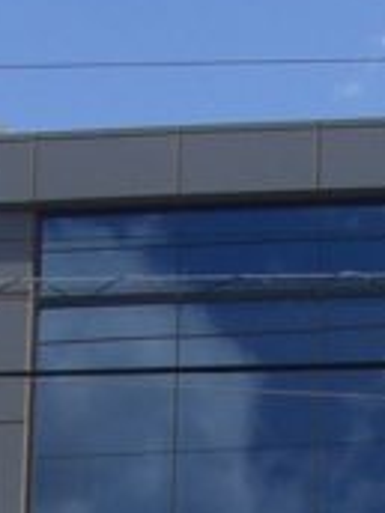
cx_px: 454
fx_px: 3351
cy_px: 817
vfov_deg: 8.5
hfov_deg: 6.5
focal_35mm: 226
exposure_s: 1/640
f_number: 4.3
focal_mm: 6.2
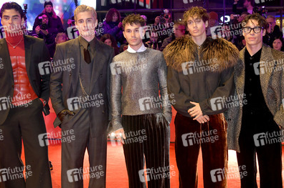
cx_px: 138
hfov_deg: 47.5
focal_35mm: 41
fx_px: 323
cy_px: 84
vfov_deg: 32.5
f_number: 5.6
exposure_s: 1/200
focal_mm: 36
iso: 1600
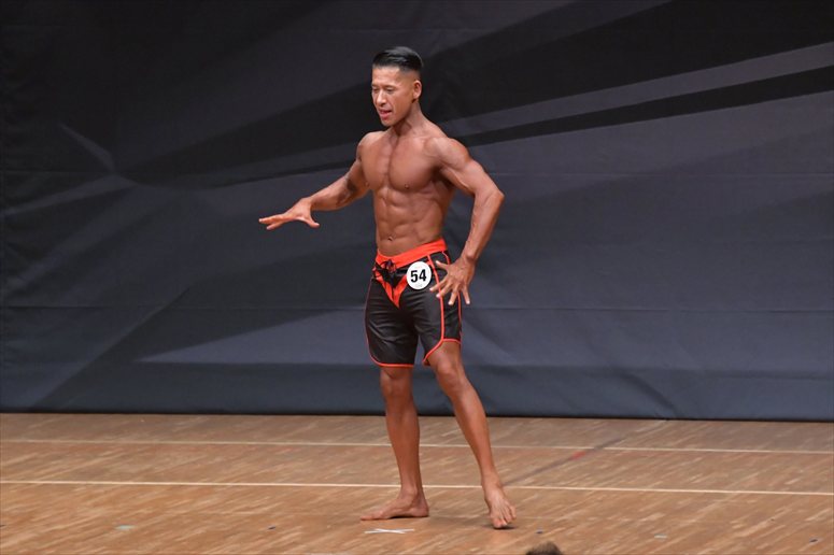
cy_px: 278
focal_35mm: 285
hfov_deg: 7.2
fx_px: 6599
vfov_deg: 4.8
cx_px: 417
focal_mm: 190
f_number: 5.6
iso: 6400
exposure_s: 1/400
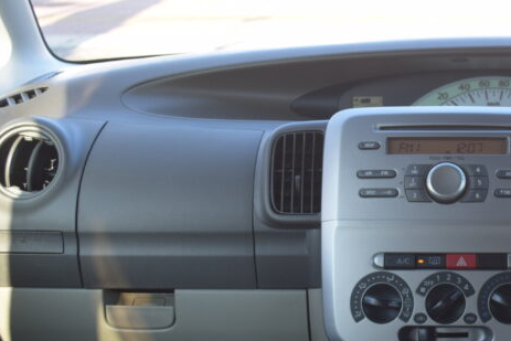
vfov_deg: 17.7
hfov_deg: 25.3
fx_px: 1093
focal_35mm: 77
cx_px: 487
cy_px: 211
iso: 220
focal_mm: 22
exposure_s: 1/125
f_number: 4
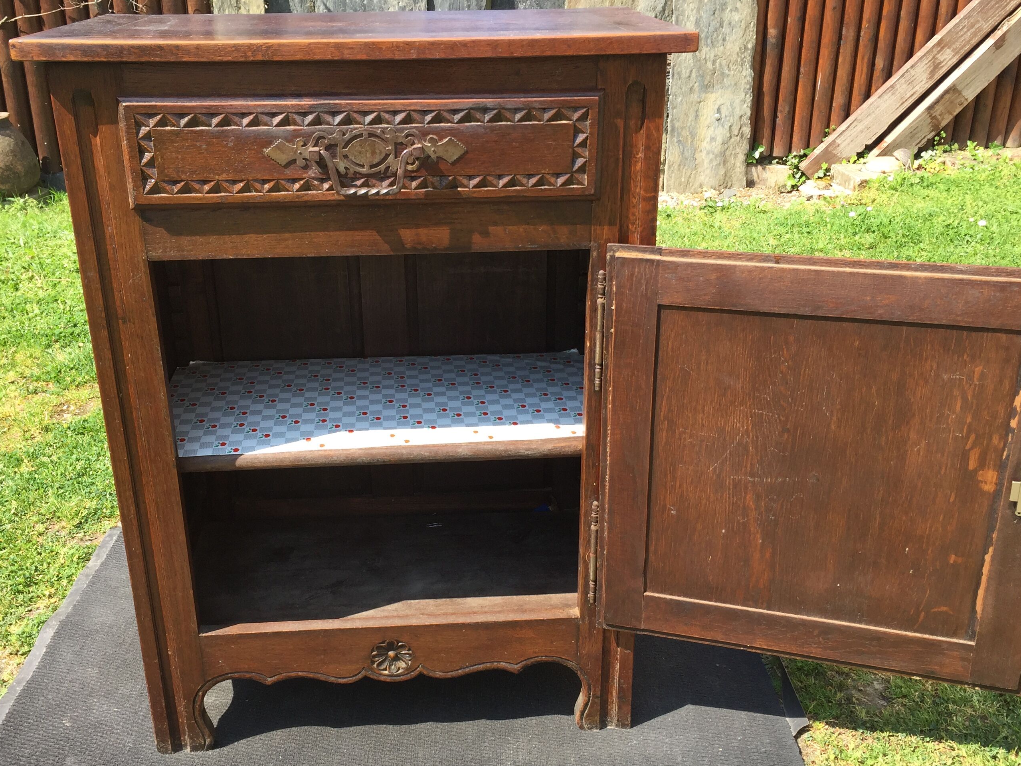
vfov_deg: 38.6
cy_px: 424
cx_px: 470
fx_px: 1091
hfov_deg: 50.1
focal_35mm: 37
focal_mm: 4.15
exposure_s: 1/565
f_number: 2.2
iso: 32
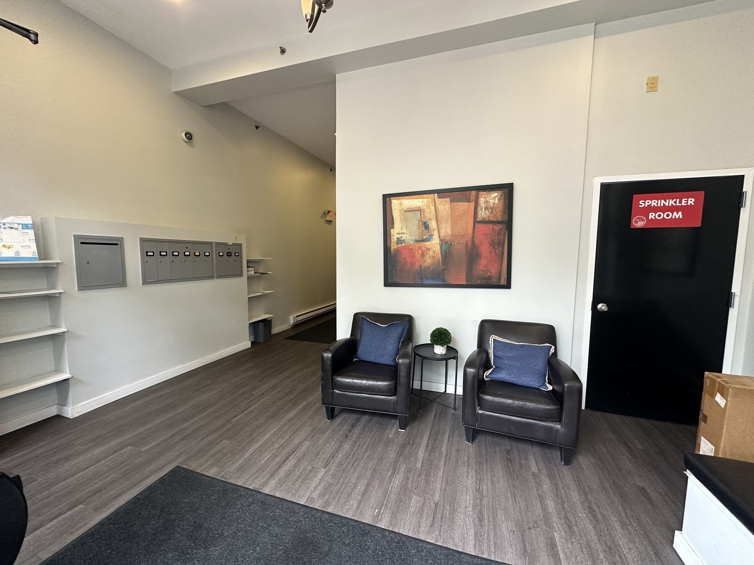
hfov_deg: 102.1
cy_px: 282
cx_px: 377
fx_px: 305
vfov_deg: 85.7
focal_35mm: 14
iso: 200
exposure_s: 1/60
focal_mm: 2.22
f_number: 2.2
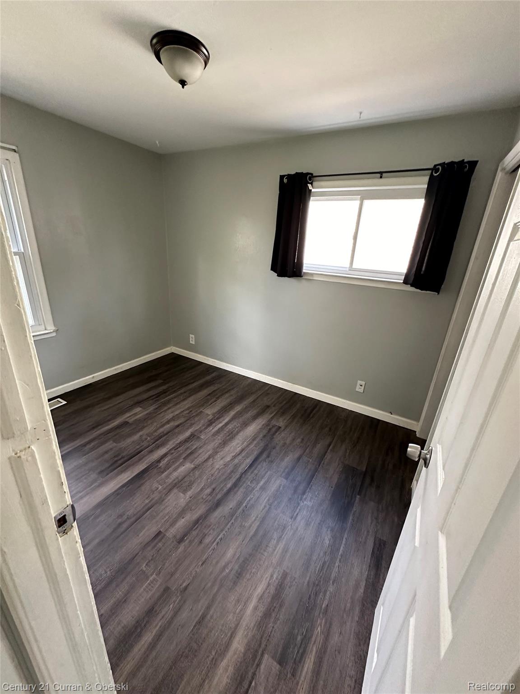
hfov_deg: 85.7
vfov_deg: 102.1
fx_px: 280
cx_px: 260
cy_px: 347
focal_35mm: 14
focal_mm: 2.22
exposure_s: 1/81
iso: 320
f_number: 2.2
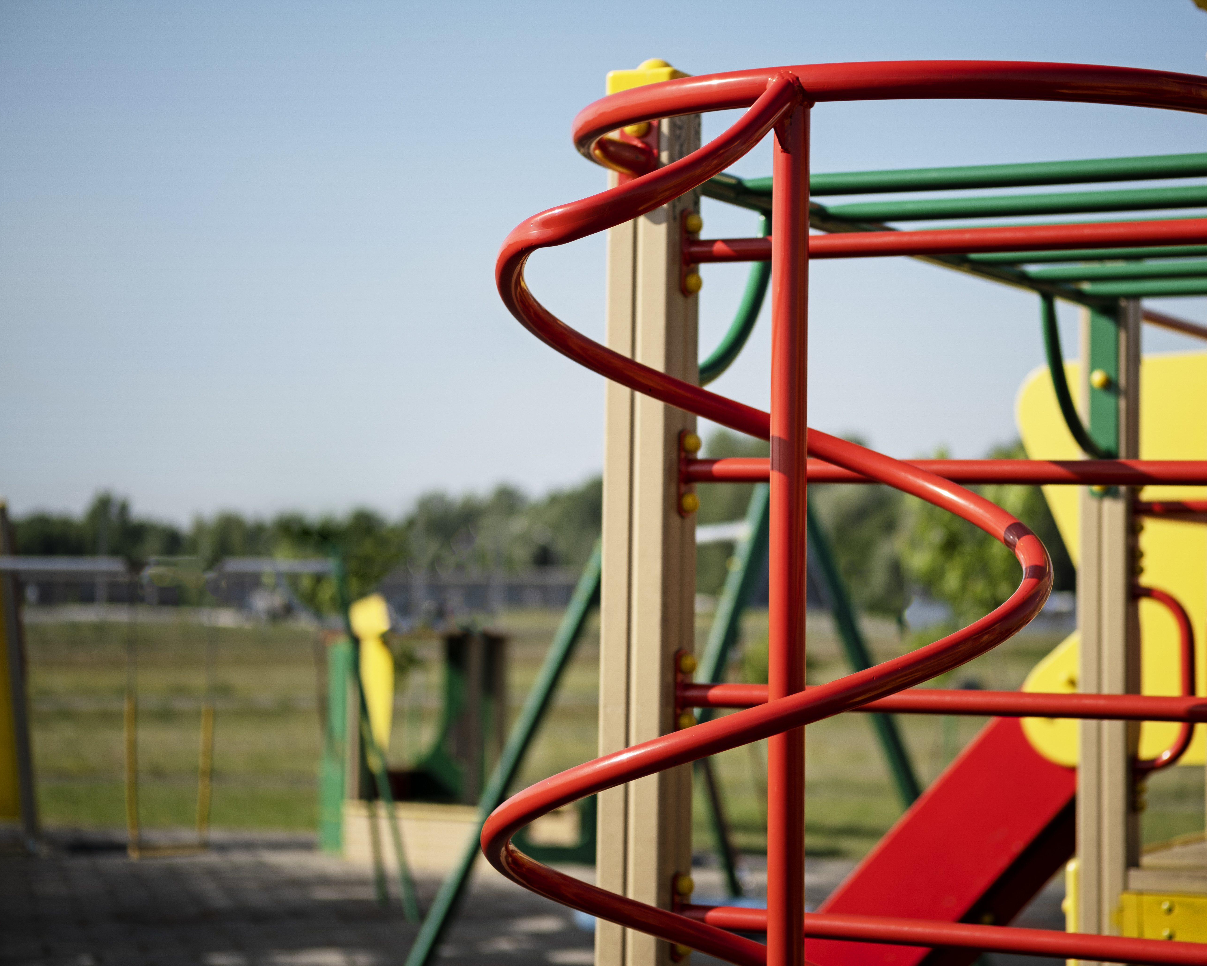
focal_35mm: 85
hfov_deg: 22.4
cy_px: 483
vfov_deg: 18.1
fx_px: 3037
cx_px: 722
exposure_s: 1/3800
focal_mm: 50
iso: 80
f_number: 2
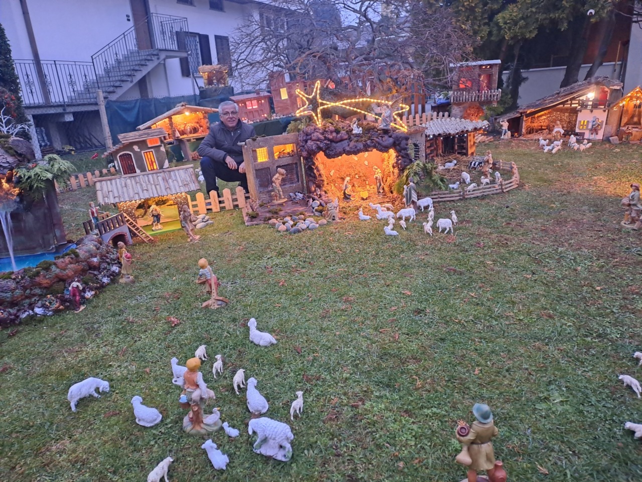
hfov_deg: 69.4
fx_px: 464
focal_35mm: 25
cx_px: 321
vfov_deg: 54.9
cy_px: 241
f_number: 1.8
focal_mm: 4.65
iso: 400
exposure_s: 1/25
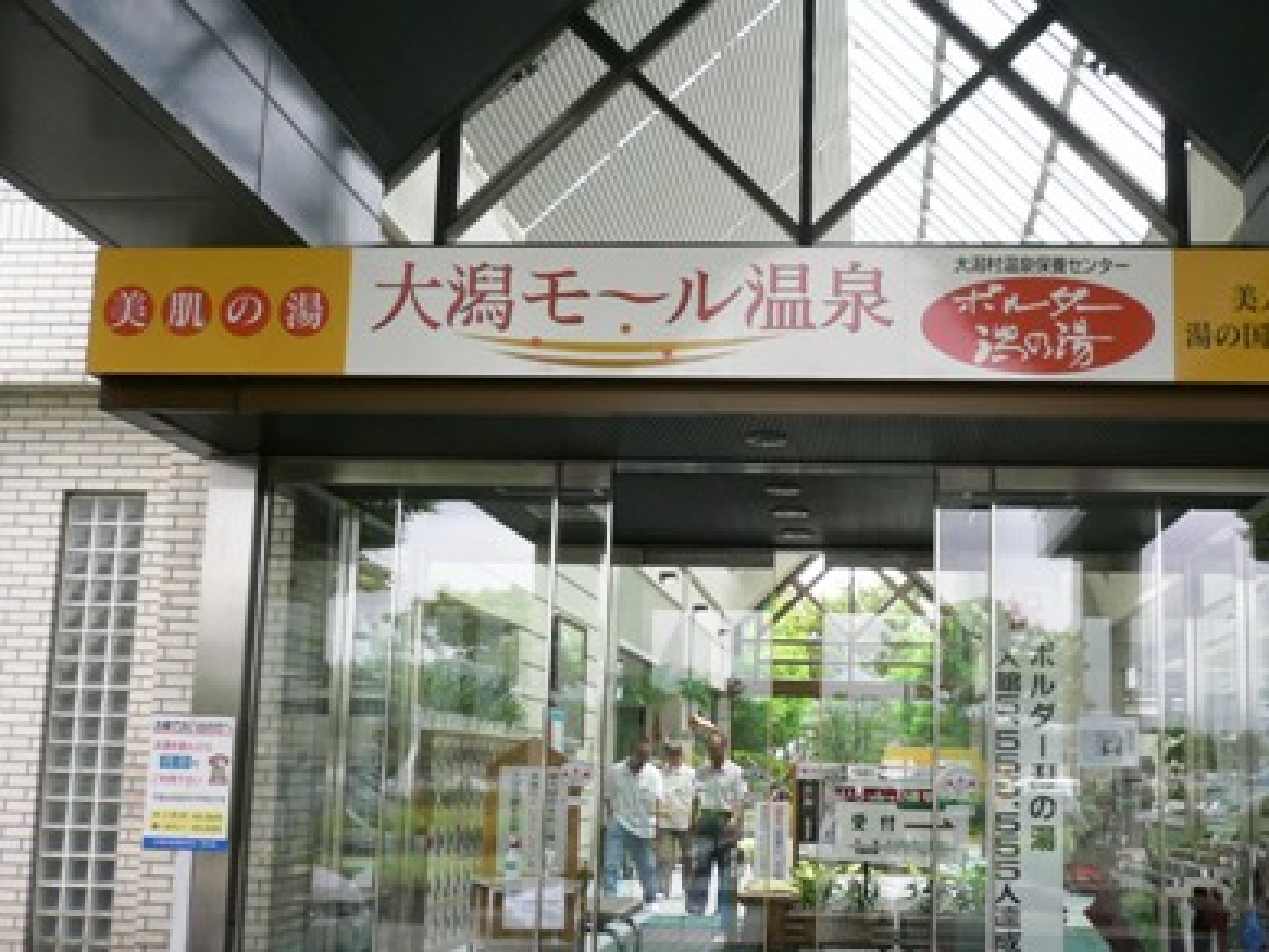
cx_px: 729
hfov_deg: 44.7
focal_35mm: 42
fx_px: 1540
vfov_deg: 34.4
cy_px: 492
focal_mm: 5.8
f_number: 2.8
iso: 100
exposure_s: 1/80
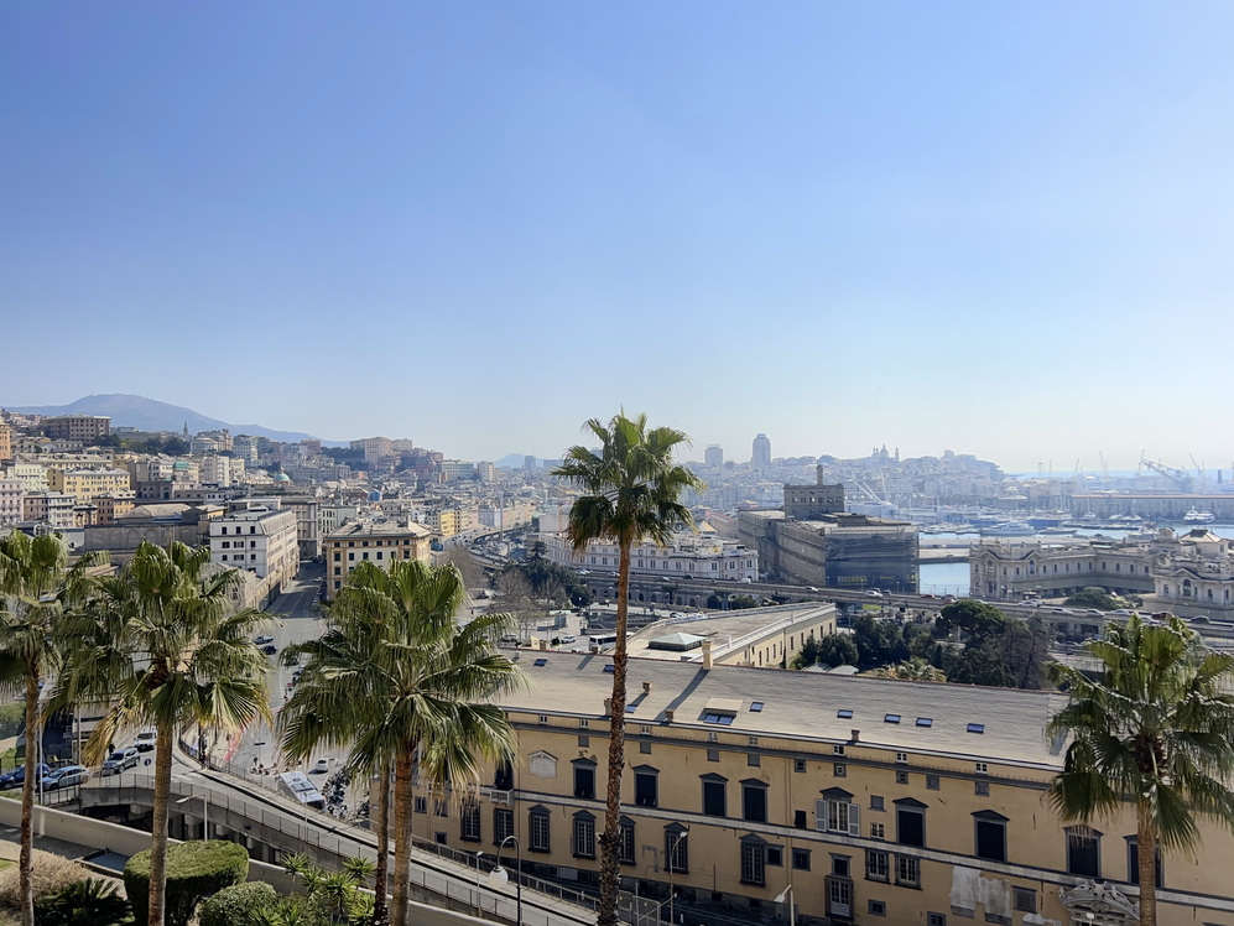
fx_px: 927
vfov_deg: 53.1
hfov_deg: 67.3
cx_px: 617
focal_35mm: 26
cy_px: 463
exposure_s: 1/11364
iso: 50
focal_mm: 5.7
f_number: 1.5
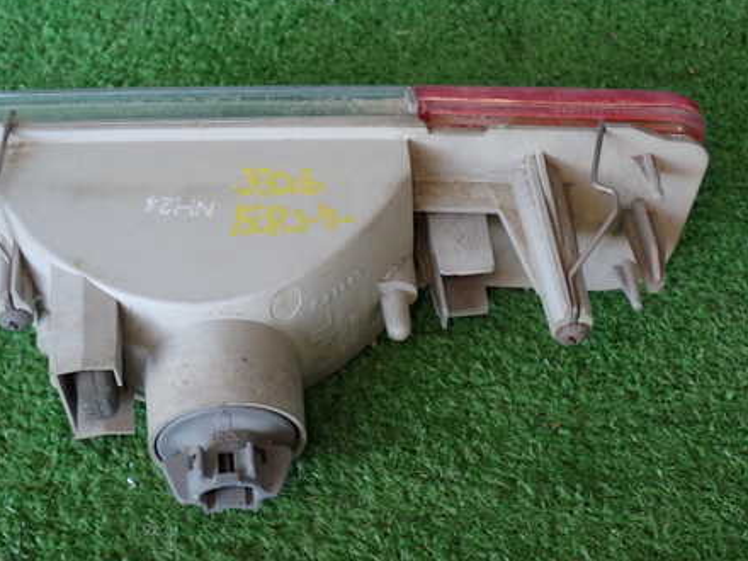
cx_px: 284
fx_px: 1297
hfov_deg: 32.0
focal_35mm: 60
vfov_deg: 24.4
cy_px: 292
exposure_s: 1/50
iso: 200
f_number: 2.9
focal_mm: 7.84
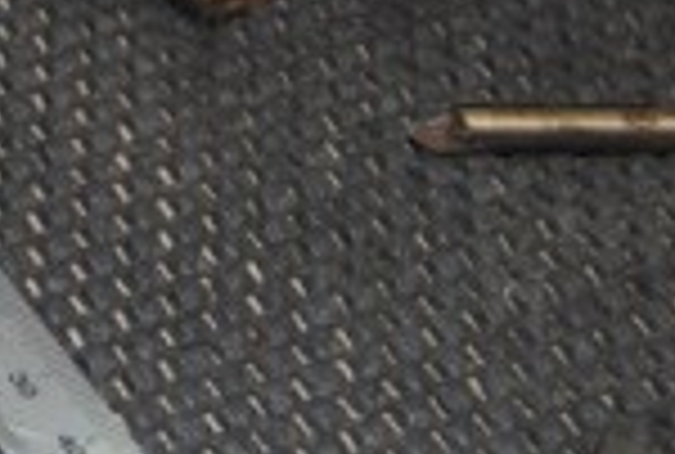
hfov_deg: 12.4
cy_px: 76
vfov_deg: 8.9
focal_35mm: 155
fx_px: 2915
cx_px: -400
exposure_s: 1/60
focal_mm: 26
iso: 200
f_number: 4
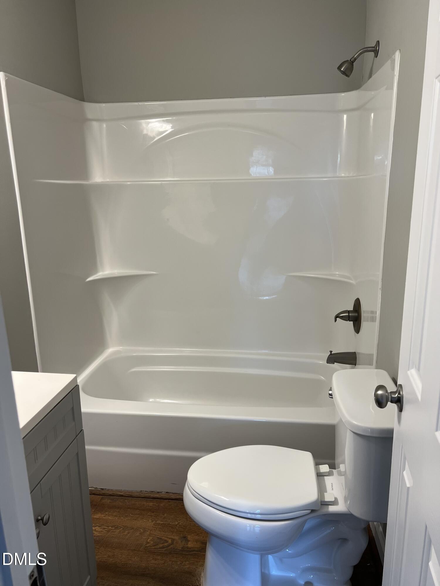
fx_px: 441
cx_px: 220
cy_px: 293
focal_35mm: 26
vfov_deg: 67.3
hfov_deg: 53.1
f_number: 1.5
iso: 125
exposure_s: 1/120
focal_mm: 5.7
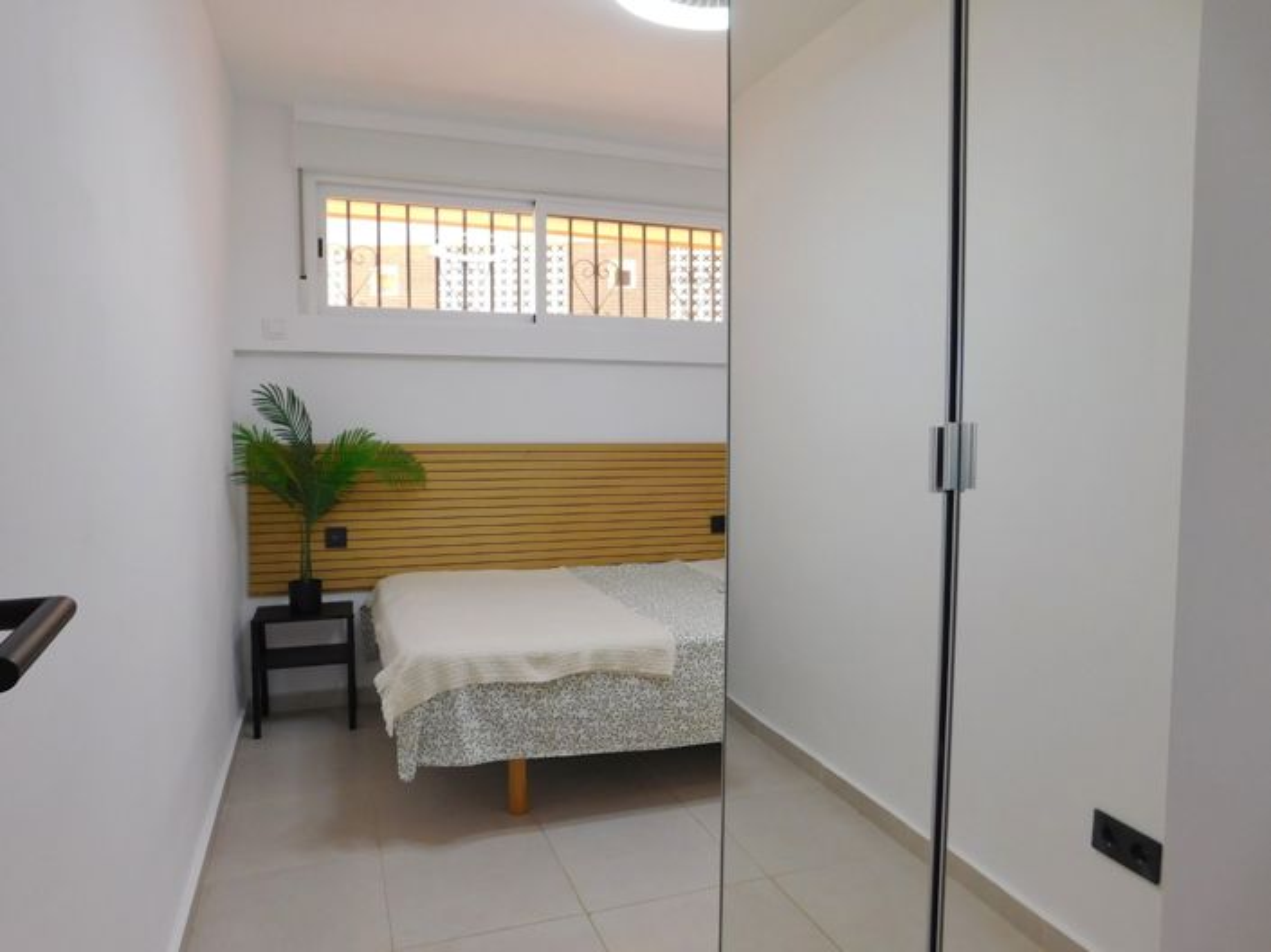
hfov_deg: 74.0
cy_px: 476
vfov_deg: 58.8
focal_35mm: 23
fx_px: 844
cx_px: 636
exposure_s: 1/60
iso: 125
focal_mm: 4
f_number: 3
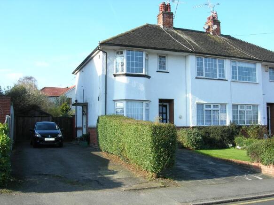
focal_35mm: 38
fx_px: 301
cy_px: 102
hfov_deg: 49.0
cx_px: 137
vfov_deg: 37.7
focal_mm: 7.8
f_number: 4.8
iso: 78
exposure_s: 1/279
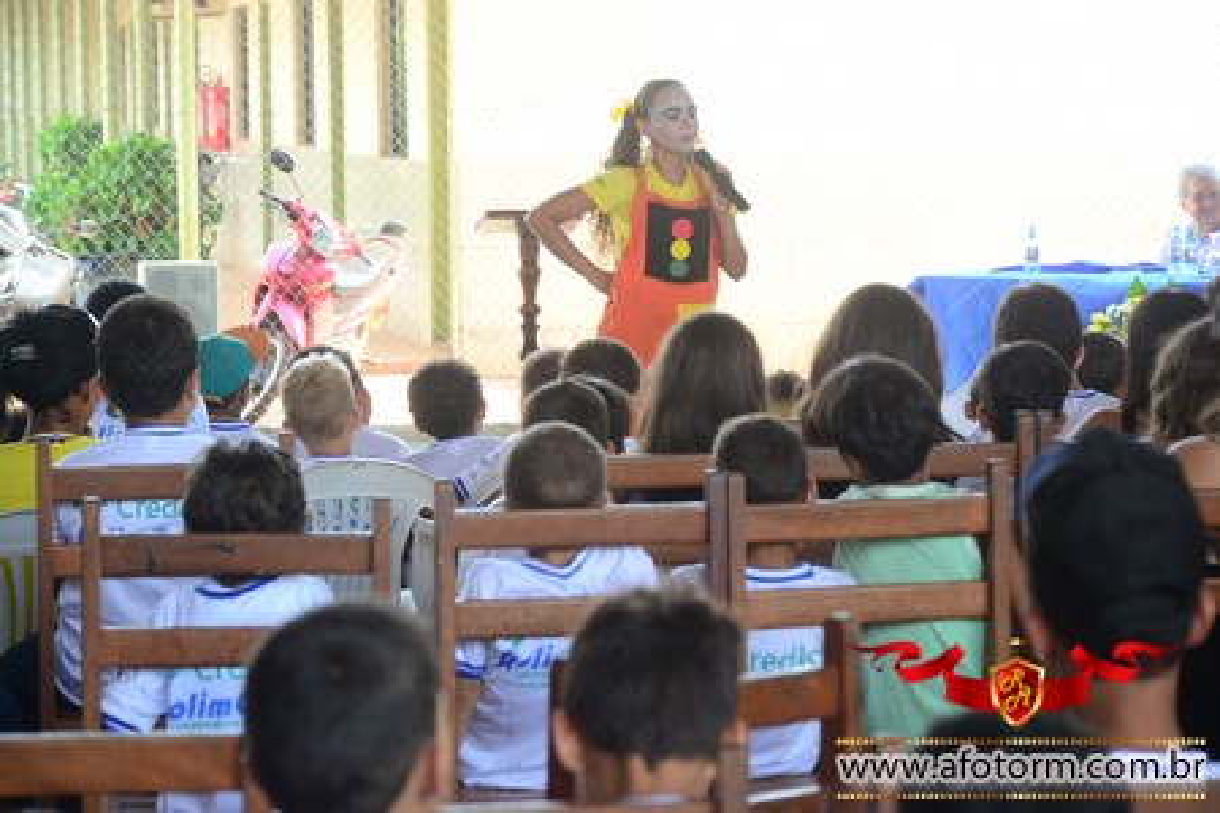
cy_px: 406
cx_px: 610
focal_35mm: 128
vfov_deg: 10.8
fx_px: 4320
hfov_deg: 16.1
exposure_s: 1/100
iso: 400
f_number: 5.6
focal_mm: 85
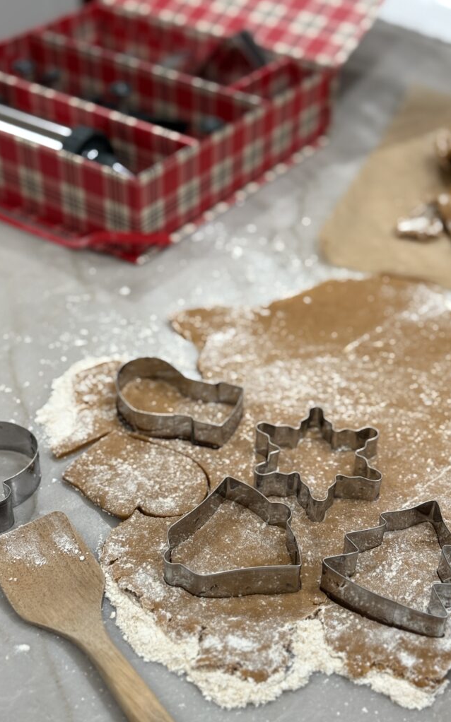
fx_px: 1004
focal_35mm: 51
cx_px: 246
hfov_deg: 25.3
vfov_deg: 39.6
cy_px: 361
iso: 200
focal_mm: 6.76
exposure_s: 1/40
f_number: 1.78
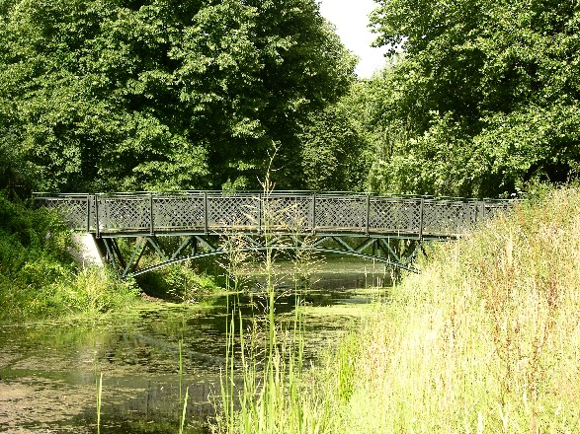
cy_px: 217
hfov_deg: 25.0
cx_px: 290
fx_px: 1307
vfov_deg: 18.9
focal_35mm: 78
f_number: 6.1
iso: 50
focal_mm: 19.9
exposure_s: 1/85.1
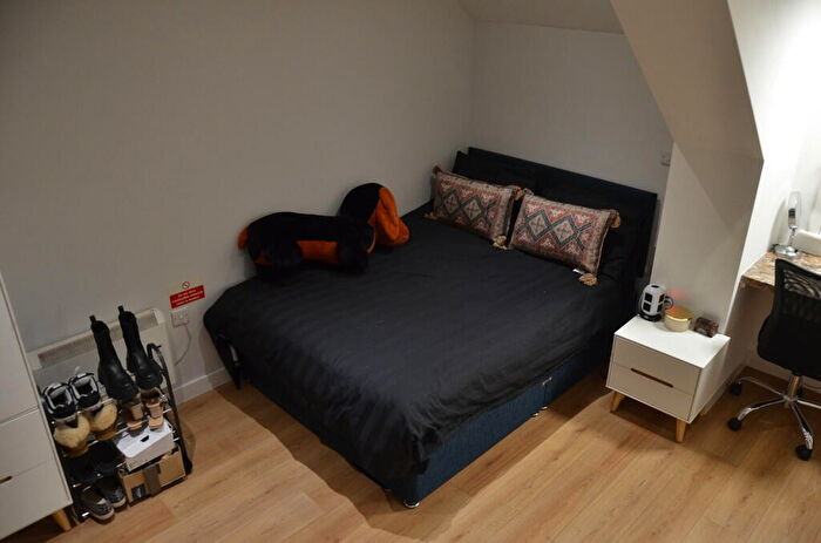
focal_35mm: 27
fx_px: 614
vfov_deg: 47.7
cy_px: 272
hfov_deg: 67.5
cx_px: 410
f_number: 3.5
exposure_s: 1/50
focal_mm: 18
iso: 800
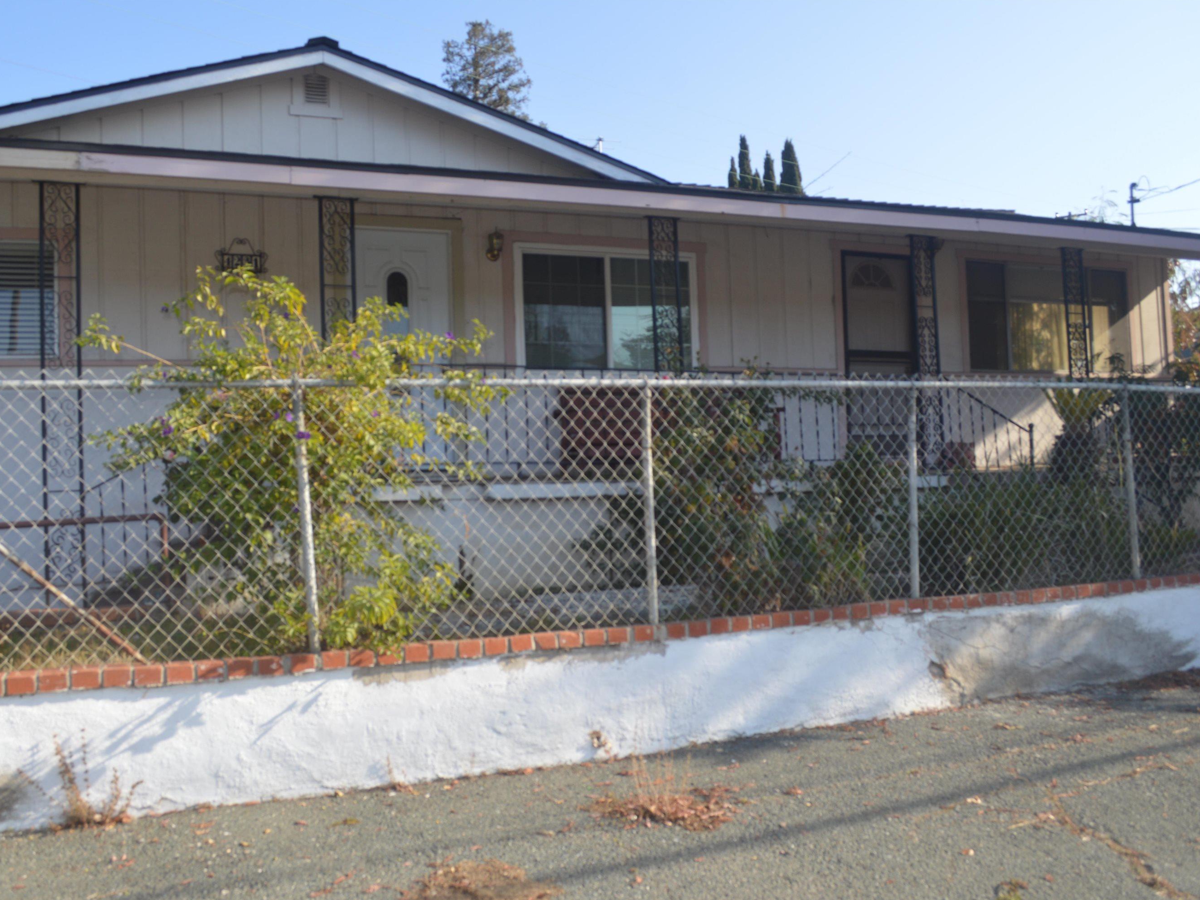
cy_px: 459
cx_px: 554
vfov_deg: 46.8
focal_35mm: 30
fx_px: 1040
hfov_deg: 59.9
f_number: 7.1
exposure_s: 1/200
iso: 100
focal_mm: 18
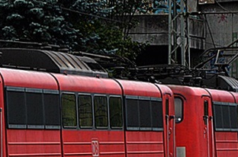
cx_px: 45
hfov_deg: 5.6
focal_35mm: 370
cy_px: 89
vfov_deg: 3.7
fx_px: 2436
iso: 800
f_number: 5.3
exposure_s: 1/640
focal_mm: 75
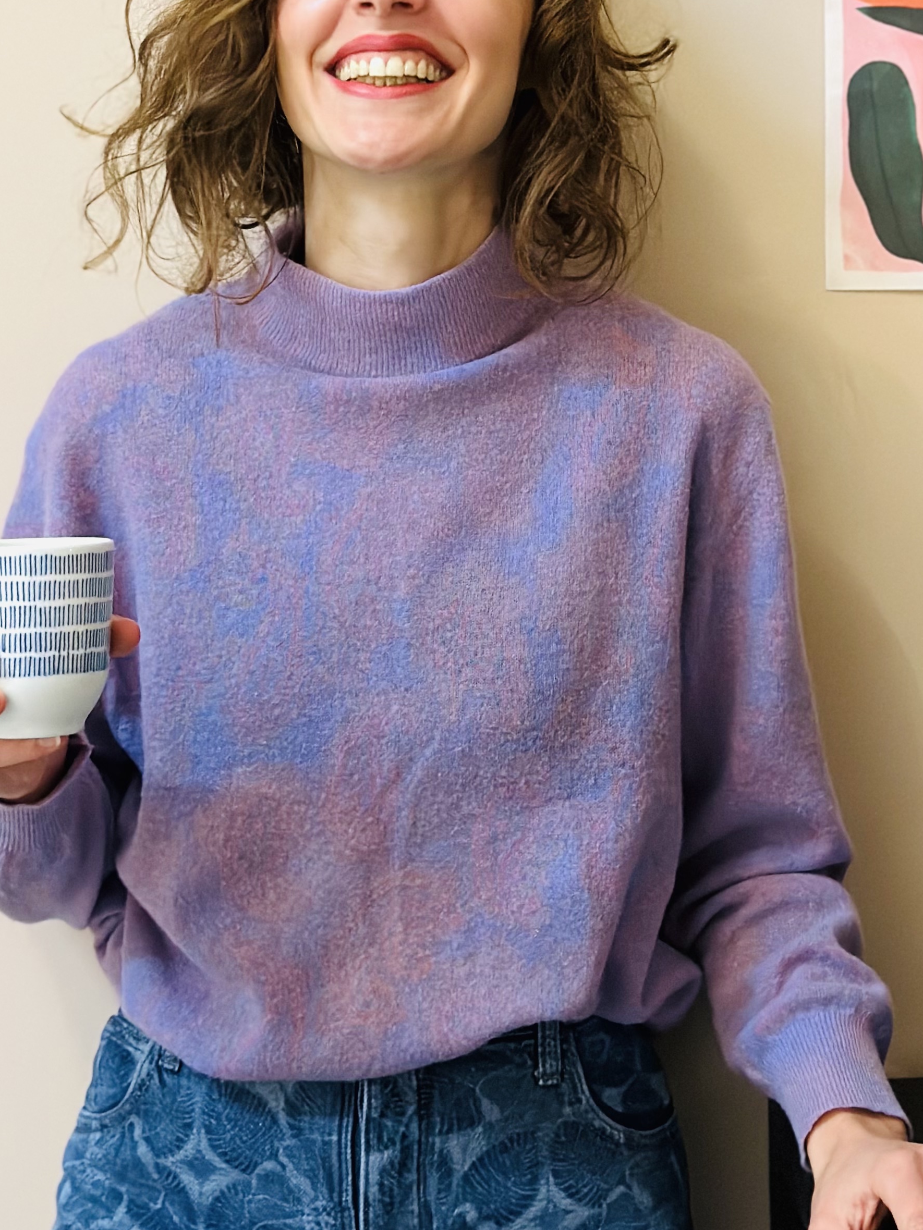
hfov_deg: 18.0
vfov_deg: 23.6
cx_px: 596
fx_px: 2915
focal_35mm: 82
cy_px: 289
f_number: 1.78
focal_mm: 6.86
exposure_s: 1/33
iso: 500
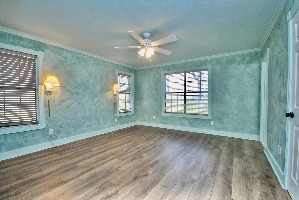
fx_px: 125
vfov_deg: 77.5
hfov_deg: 100.3
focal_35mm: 15
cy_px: 100
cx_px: 150
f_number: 4
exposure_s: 1/60
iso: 200
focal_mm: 10
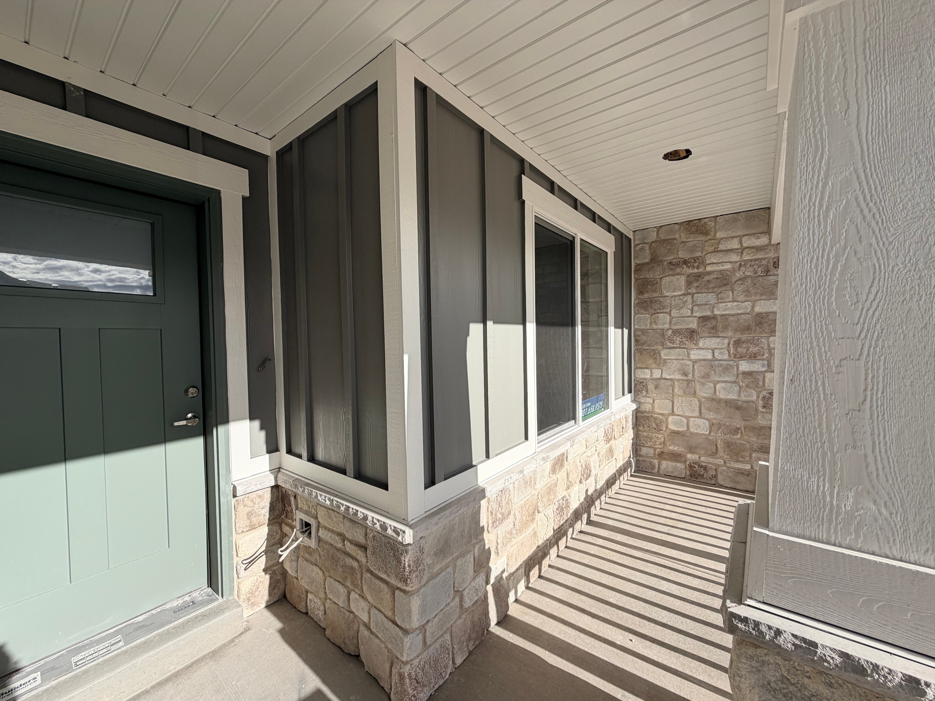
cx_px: 468
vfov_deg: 85.7
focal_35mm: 14
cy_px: 350
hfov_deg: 102.1
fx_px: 378
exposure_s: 1/853
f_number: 2.2
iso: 25
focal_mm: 2.22
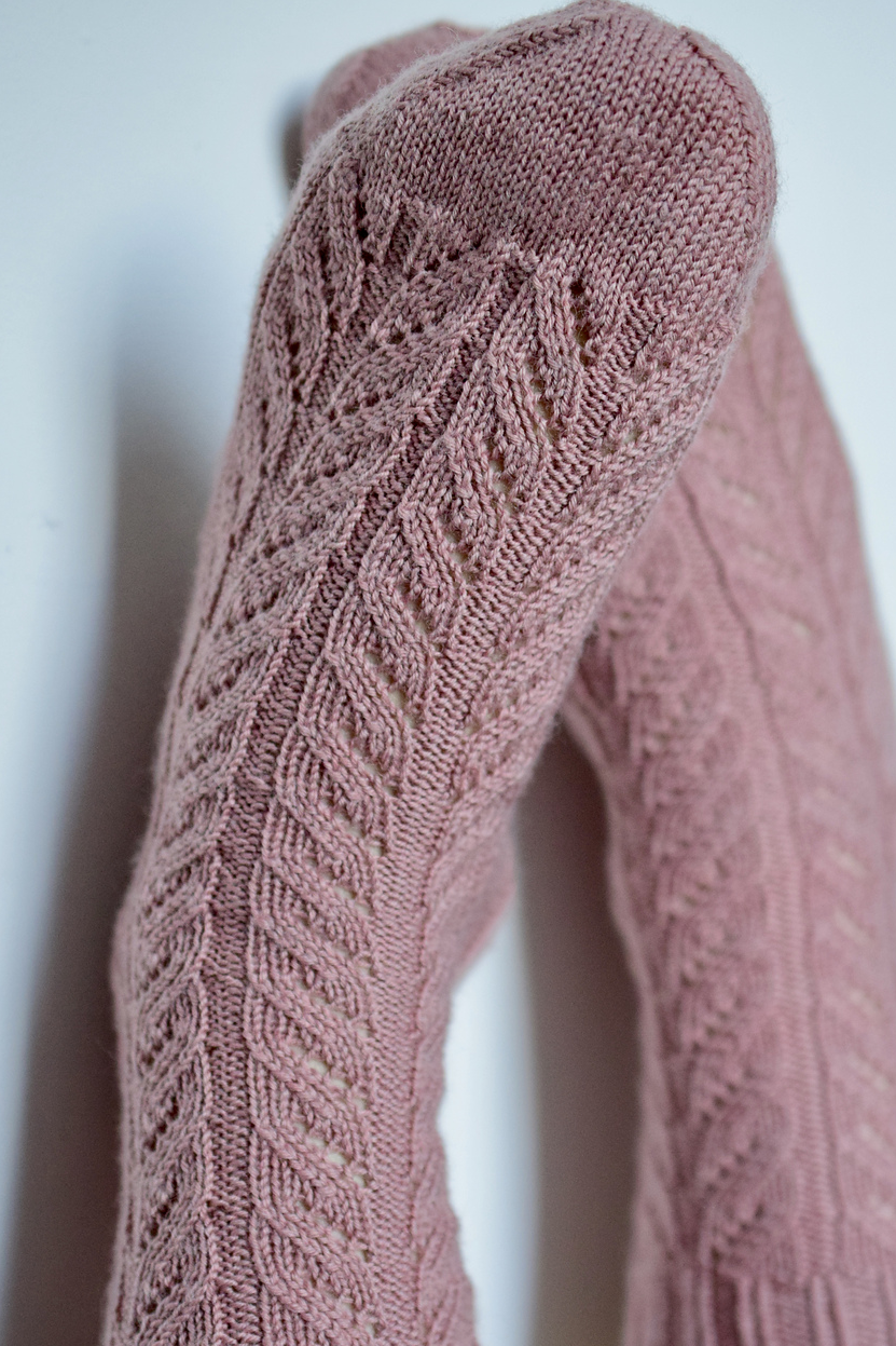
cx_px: 545
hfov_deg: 17.7
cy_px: 828
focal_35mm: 77
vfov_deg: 26.3
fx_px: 2875
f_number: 2.8
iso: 1600
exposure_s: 1/160
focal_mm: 40
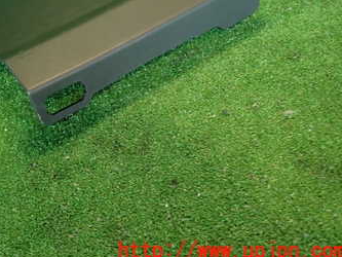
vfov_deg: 30.9
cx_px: 42
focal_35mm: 45
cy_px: 33
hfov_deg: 39.4
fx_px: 445
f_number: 2
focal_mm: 4.5
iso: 200
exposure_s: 1/30
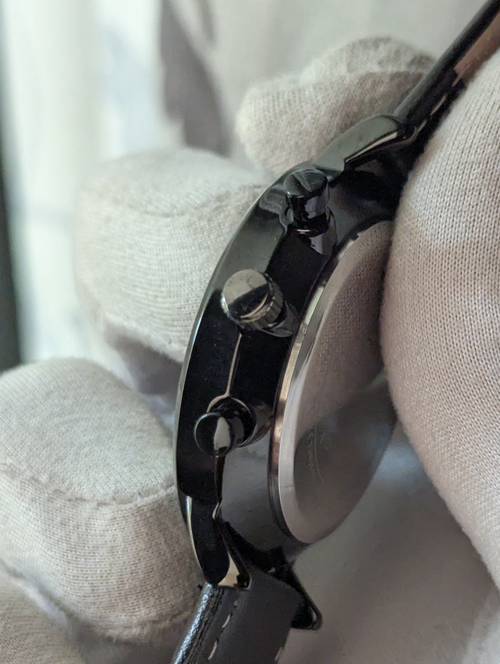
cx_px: 335
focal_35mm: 83
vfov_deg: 23.5
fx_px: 1594
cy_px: 398
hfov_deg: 17.8
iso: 909
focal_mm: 6.81
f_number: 1.85
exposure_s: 1/367
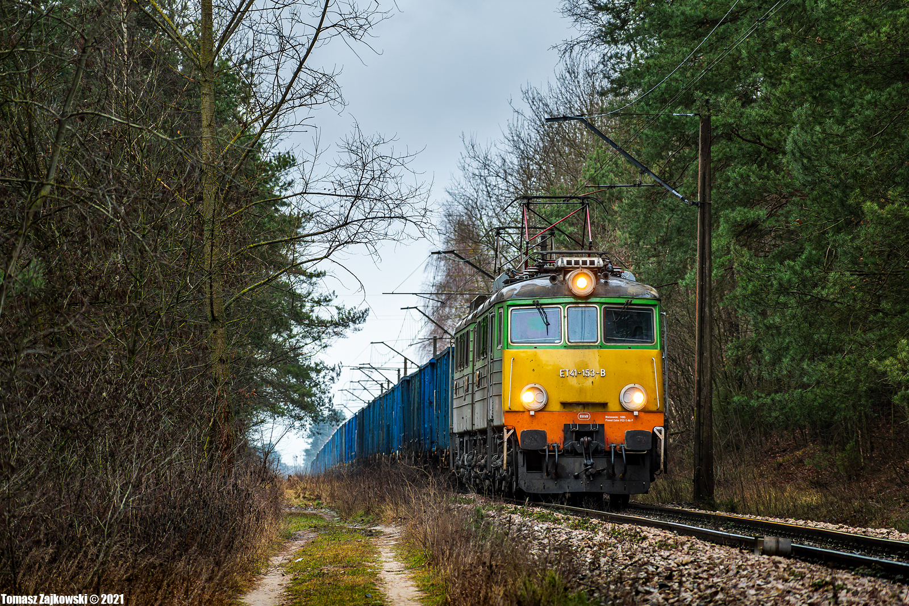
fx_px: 6060
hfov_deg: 8.6
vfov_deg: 5.7
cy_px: 303
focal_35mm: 240
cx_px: 454
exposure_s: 1/200
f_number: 5.6
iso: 500
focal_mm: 160
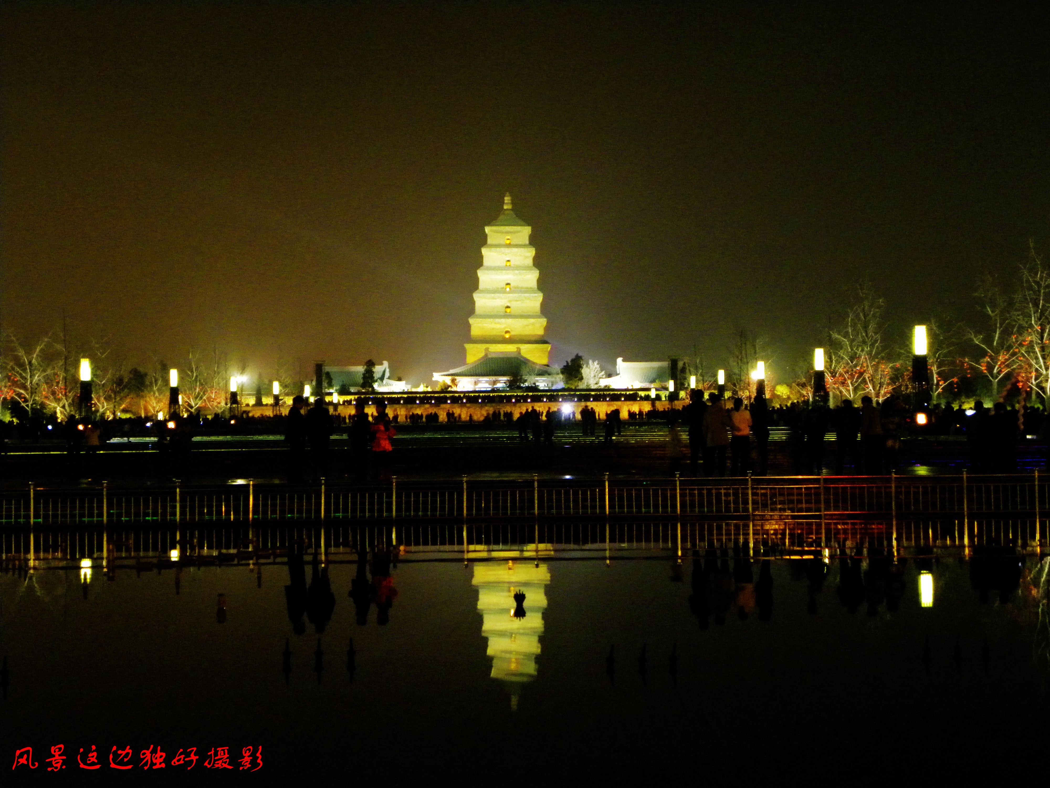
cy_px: 394
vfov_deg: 28.0
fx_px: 1577
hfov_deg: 36.8
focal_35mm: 52
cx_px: 525
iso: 400
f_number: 3.5
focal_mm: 9.2
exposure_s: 1/3.6
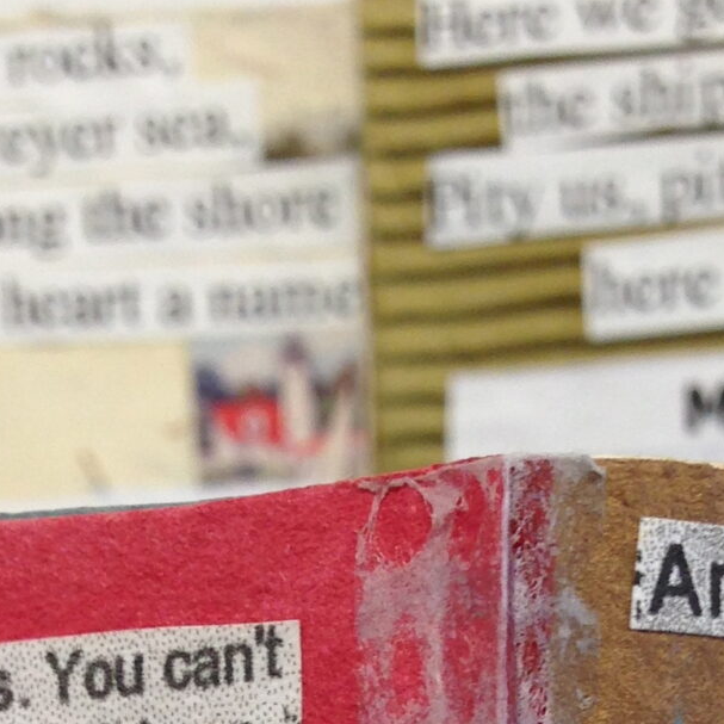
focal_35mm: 123
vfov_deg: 12.9
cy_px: 1306
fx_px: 2911
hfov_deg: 14.2
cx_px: 450
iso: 64
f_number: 2.4
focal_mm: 4.12
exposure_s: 1/40
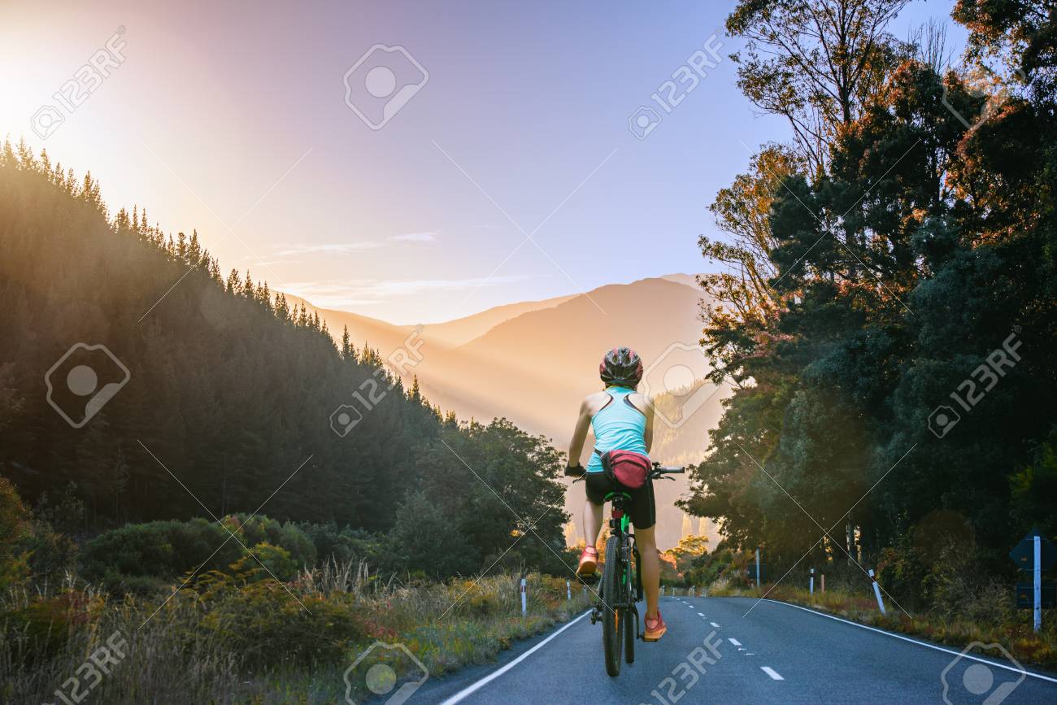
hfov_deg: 28.8
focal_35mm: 70
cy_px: 352
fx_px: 2055
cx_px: 528
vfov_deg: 19.5
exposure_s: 1/640
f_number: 6.3
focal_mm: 70
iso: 125
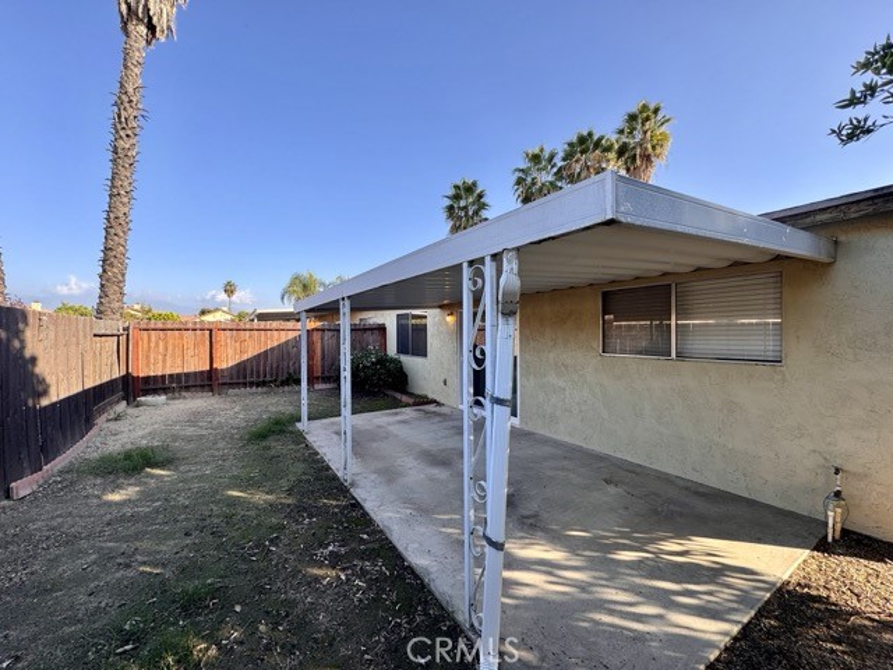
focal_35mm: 14
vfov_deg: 85.7
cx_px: 446
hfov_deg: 102.1
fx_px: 361
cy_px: 335
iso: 40
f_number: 2.2
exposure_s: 1/354
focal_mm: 2.22
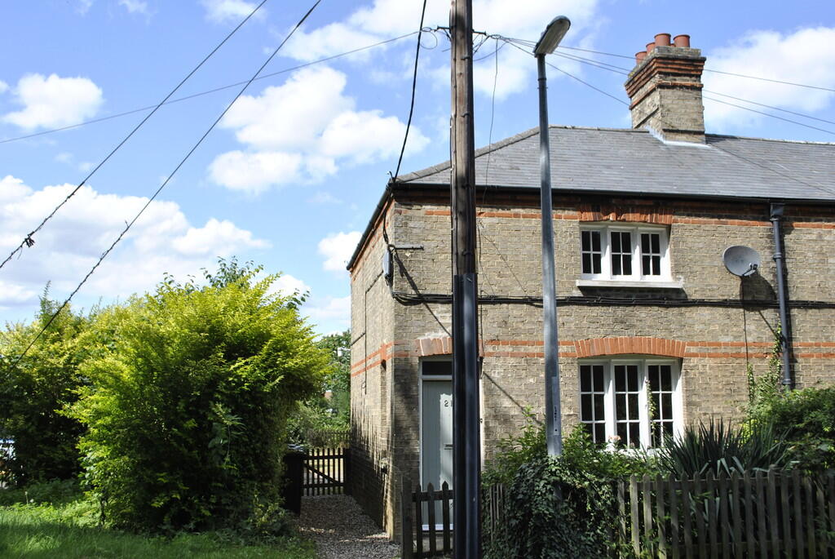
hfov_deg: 53.1
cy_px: 280
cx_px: 418
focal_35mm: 36
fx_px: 836
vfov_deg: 37.0
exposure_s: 1/250
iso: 100
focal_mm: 24
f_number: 8
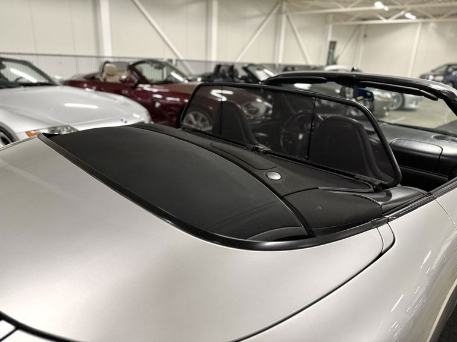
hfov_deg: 71.6
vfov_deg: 56.8
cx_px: 228
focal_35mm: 24
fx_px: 317
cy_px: 171
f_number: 1.78
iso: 800
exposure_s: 1/50
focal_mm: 6.76
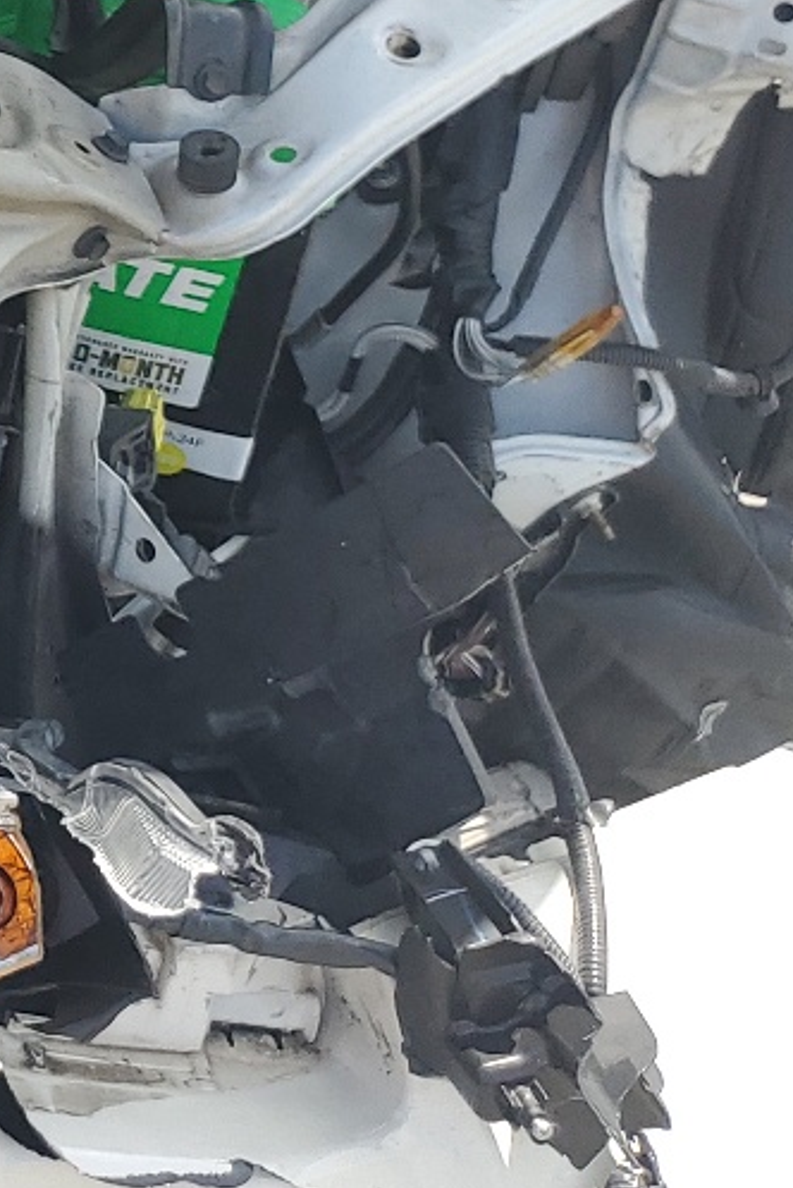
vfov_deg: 22.5
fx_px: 2870
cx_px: -836
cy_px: -2
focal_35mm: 87
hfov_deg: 13.3
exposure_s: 1/909
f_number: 1.5
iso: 50
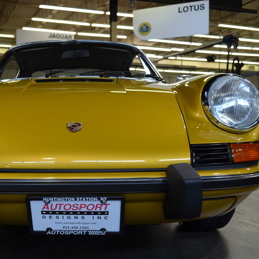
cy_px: 134
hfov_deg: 39.3
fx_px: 356
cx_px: 75
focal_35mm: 42
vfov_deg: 40.0
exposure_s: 1/60
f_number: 4
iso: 400
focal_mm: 20
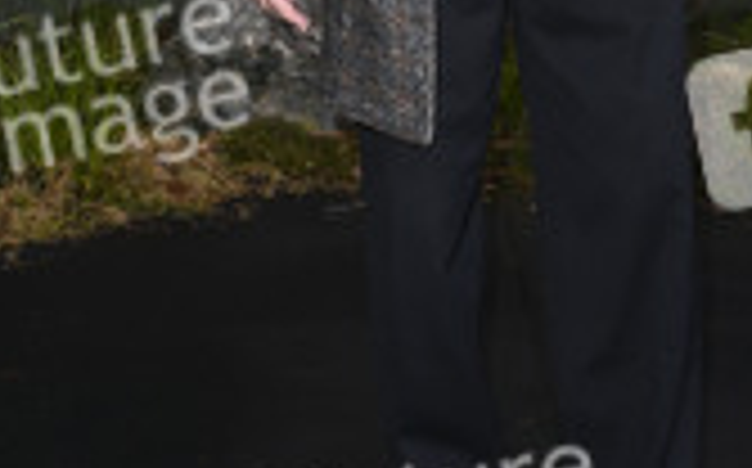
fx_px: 2600
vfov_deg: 10.1
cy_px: -122
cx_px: 509
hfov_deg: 16.4
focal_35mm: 127
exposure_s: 1/250
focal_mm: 52
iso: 640
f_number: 5.6
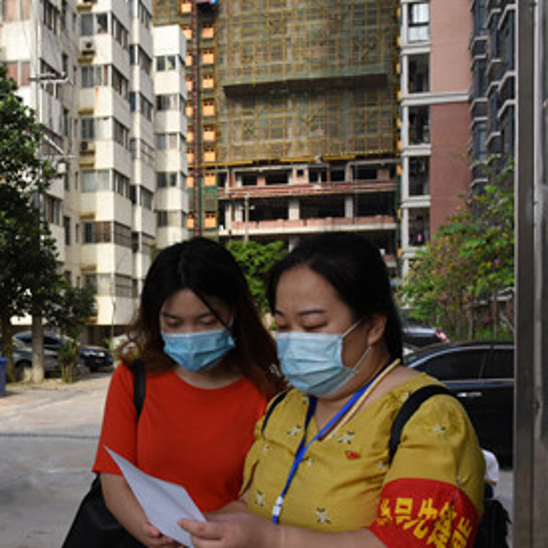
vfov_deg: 33.1
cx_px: 139
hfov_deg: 32.8
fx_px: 913
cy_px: 362
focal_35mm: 51
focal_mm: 30
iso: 640
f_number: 10
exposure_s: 1/400
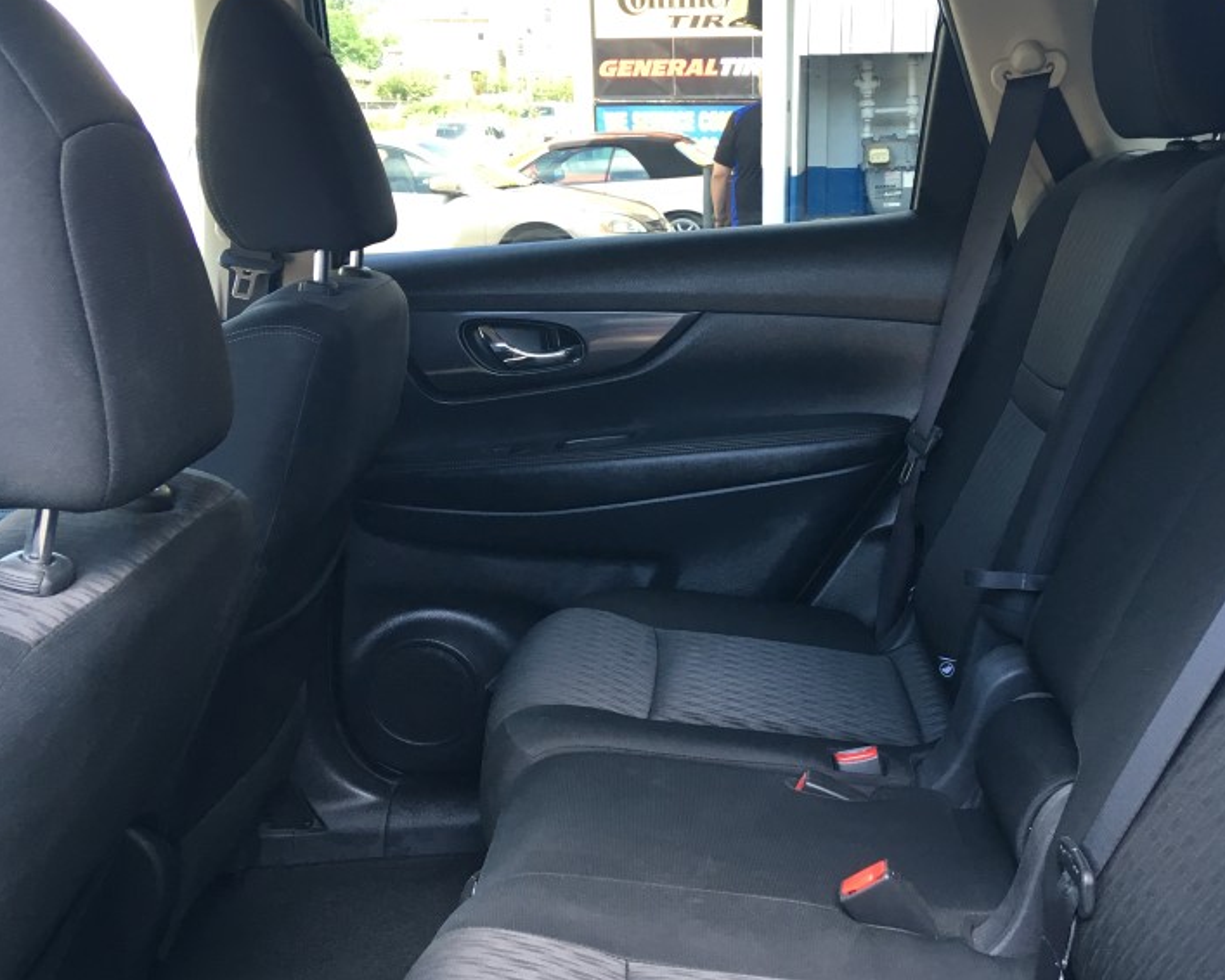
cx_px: 738
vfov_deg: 36.5
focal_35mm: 41
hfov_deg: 44.5
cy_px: 538
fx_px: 1487
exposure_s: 1/30
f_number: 2.2
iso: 32
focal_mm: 4.15
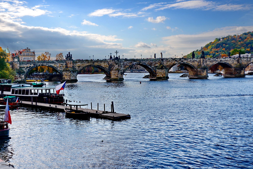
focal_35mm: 46
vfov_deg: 29.2
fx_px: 323
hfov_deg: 42.7
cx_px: 116
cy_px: 67
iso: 100
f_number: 5.6
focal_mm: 38
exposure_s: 1/1250
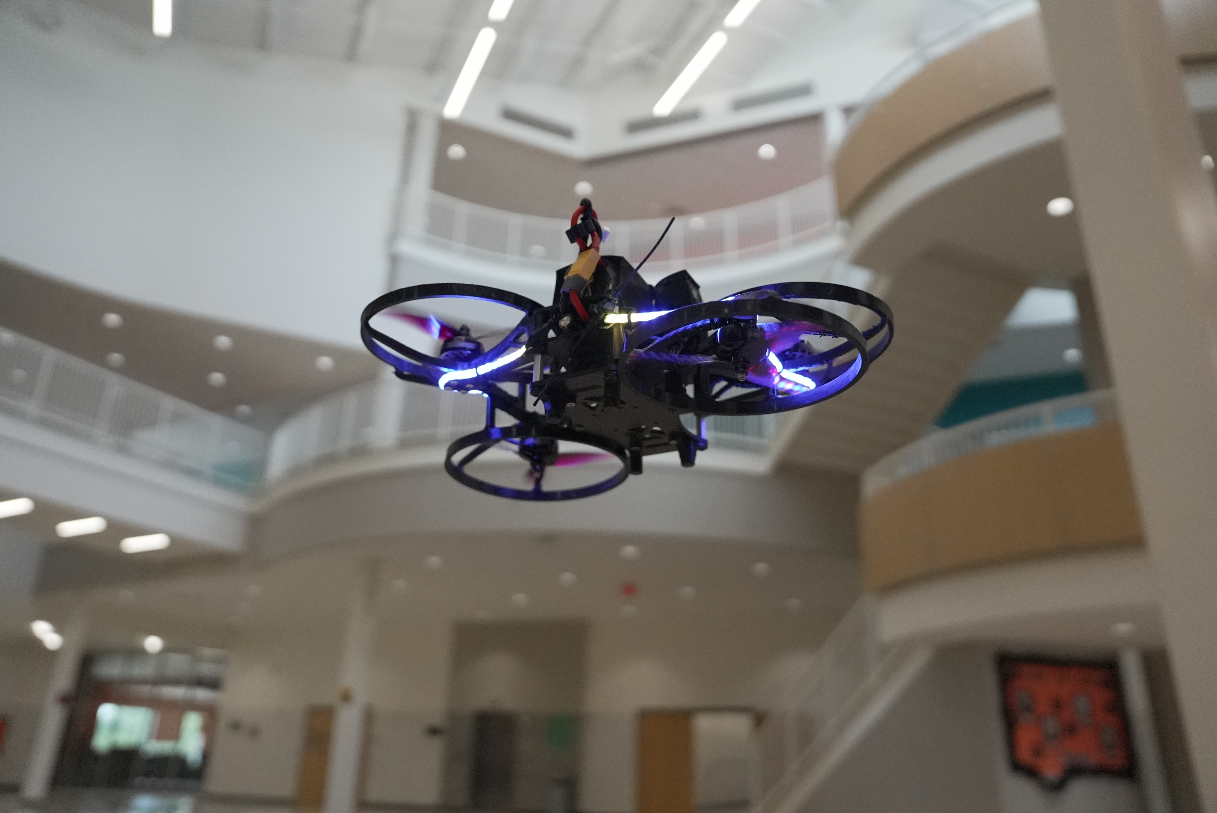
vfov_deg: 49.6
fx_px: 879
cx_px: 608
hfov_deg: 69.4
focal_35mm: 26
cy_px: 406
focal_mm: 26
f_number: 2.8
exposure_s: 1/6400
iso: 12800
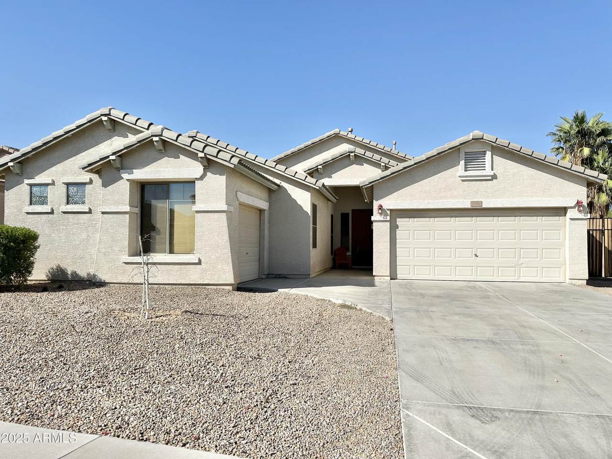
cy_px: 230
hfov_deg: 71.6
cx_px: 306
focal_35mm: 24
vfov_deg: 56.8
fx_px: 424
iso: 80
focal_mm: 6.86
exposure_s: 1/7576
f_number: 1.78
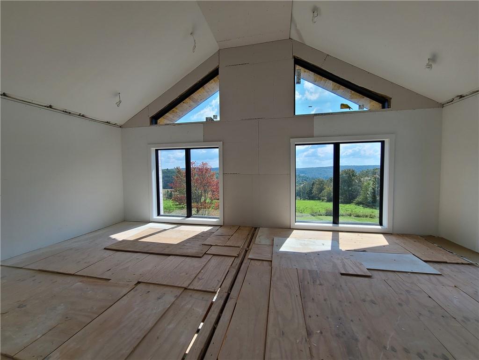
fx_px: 180
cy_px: 180
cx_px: 240
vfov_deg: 89.9
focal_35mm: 13
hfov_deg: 106.2
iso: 50
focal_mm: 2.2
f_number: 2.2
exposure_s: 1/1076
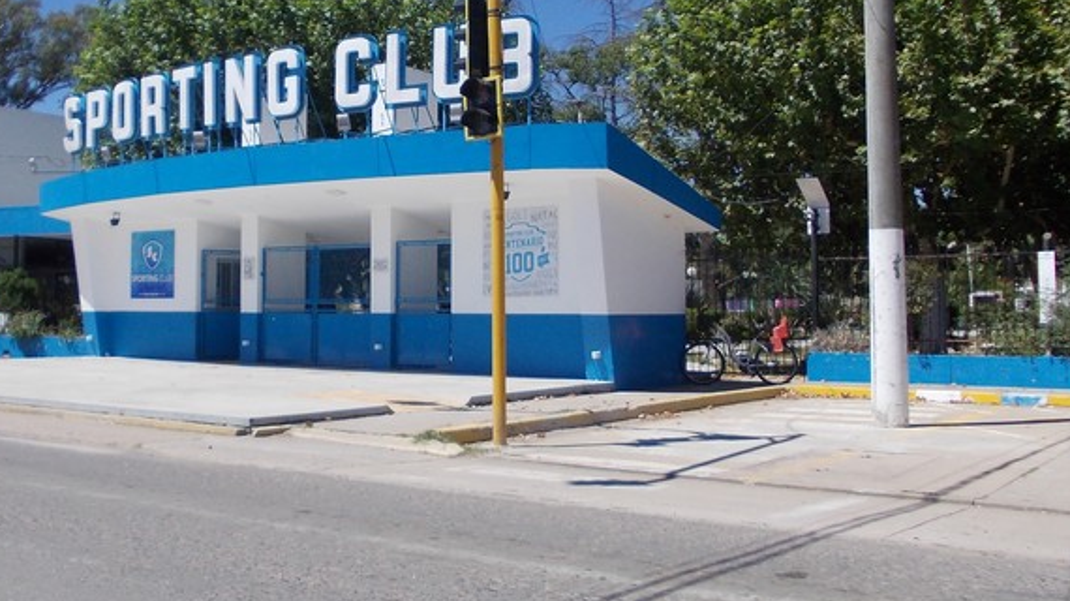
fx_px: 1163
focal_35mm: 41
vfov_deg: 28.9
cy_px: 246
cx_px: 394
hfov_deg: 48.9
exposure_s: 1/500
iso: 80
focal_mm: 4
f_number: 5.4
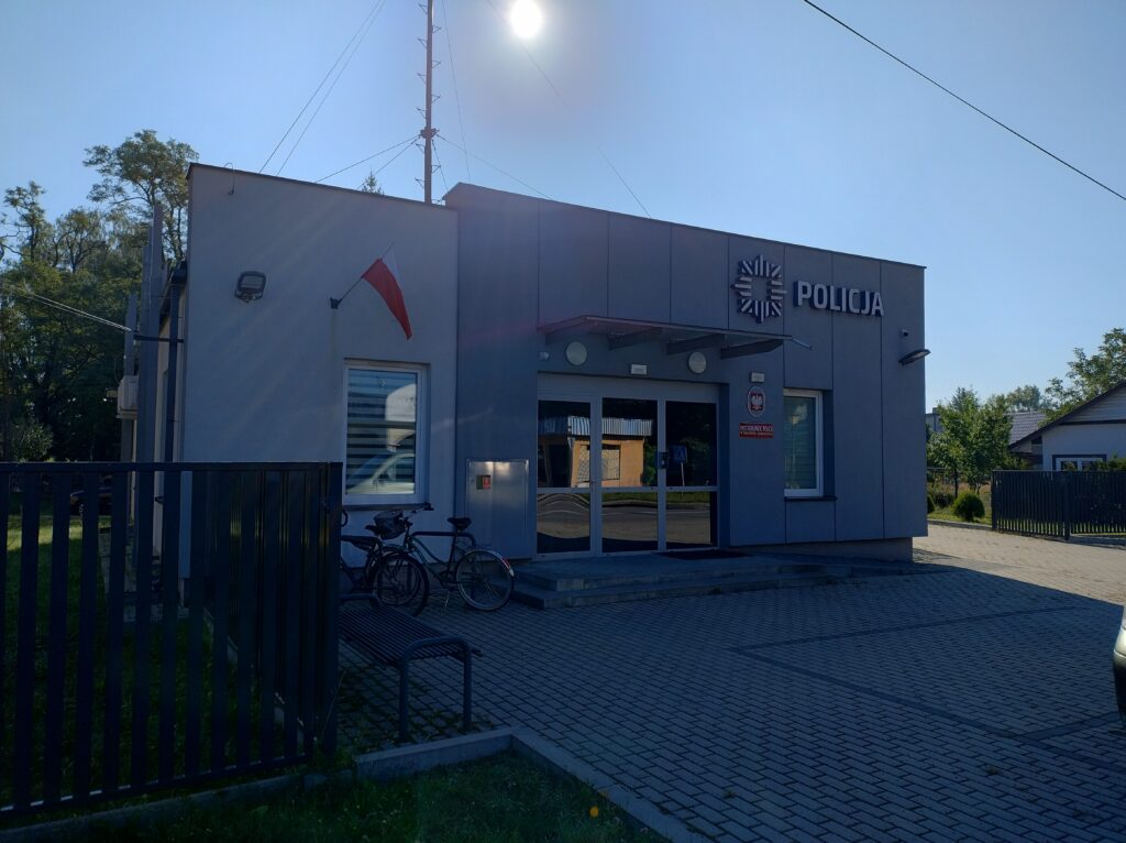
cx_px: 563
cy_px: 422
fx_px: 812
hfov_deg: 69.4
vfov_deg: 54.8
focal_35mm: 25
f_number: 1.7
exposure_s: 1/1380
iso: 100
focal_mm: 4.71
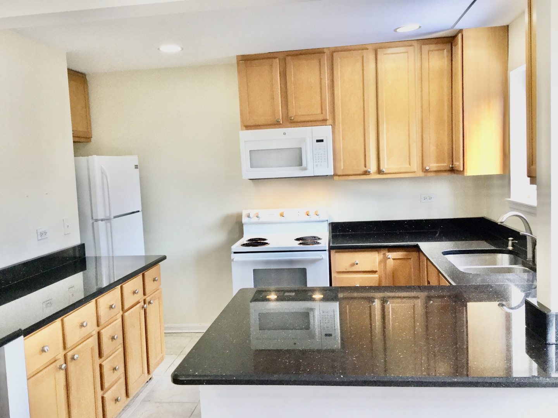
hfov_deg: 58.4
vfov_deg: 45.4
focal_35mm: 31
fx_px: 500
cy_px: 209
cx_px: 279
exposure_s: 1/30
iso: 64
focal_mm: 3.3
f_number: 2.4
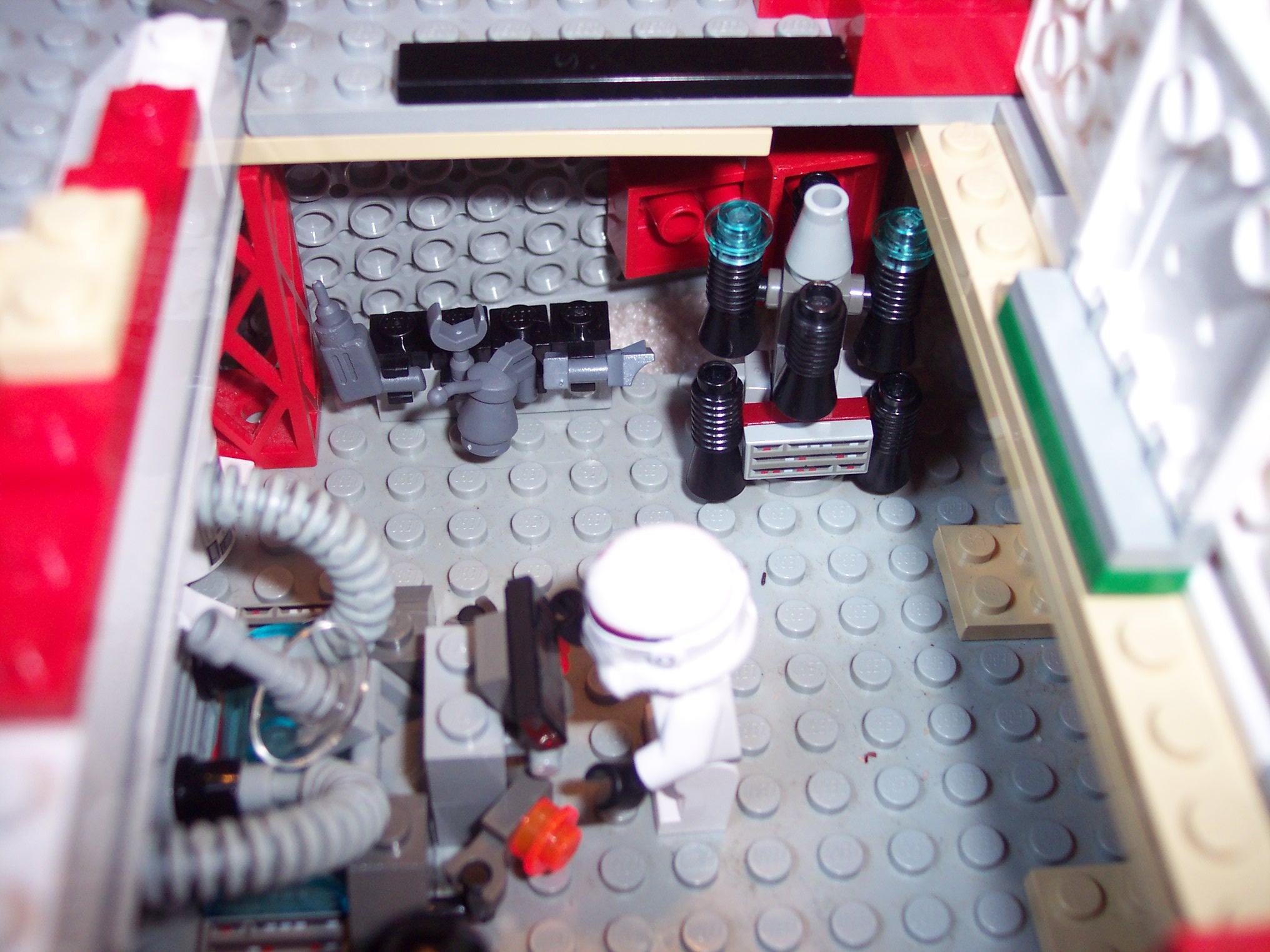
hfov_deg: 49.0
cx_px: 635
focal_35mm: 38
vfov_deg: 37.7
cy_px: 476
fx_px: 1394
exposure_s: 1/30
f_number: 2.8
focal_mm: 8
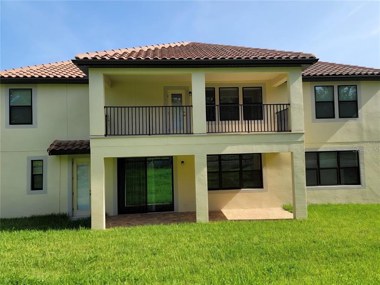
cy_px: 142
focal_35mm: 25
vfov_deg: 54.8
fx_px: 274
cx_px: 190
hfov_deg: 69.4
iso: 20
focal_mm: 7
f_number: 1.8
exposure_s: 1/625
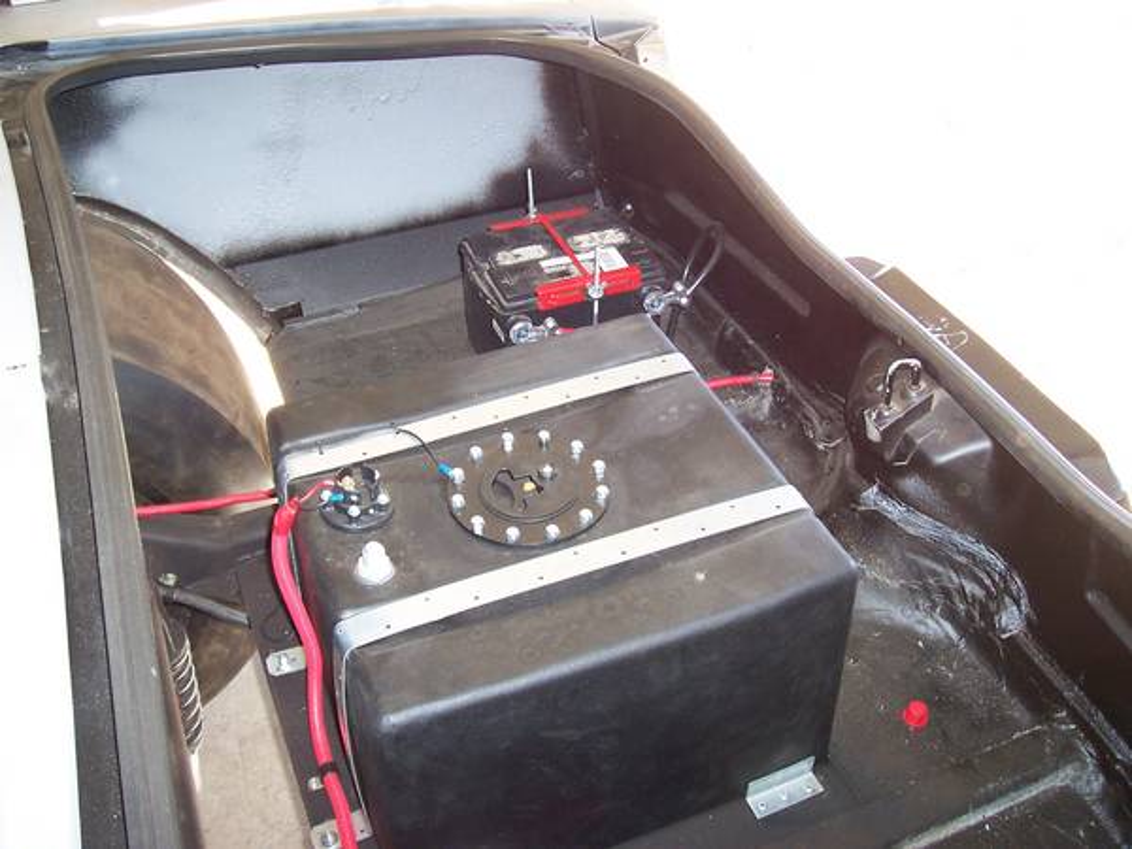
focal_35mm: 37
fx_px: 1210
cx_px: 566
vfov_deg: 38.7
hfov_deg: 50.1
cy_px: 424
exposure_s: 1/60
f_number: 2.8
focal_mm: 5.6
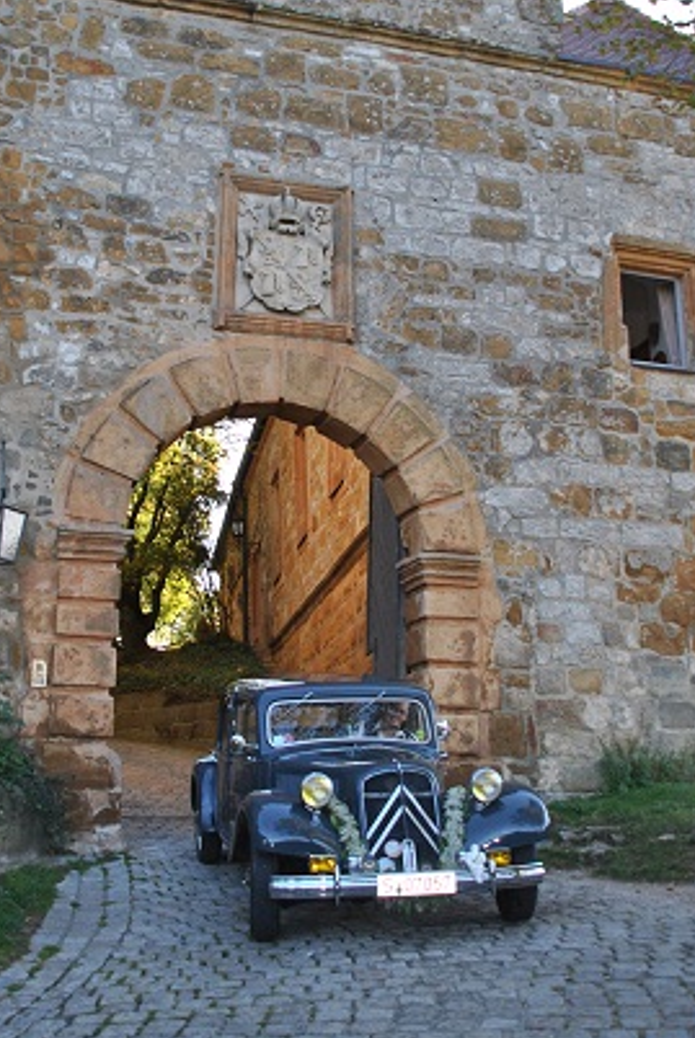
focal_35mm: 39
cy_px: 438
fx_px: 1126
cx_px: 301
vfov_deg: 49.3
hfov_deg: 34.2
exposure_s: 1/200
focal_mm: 18
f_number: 3.5
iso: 100
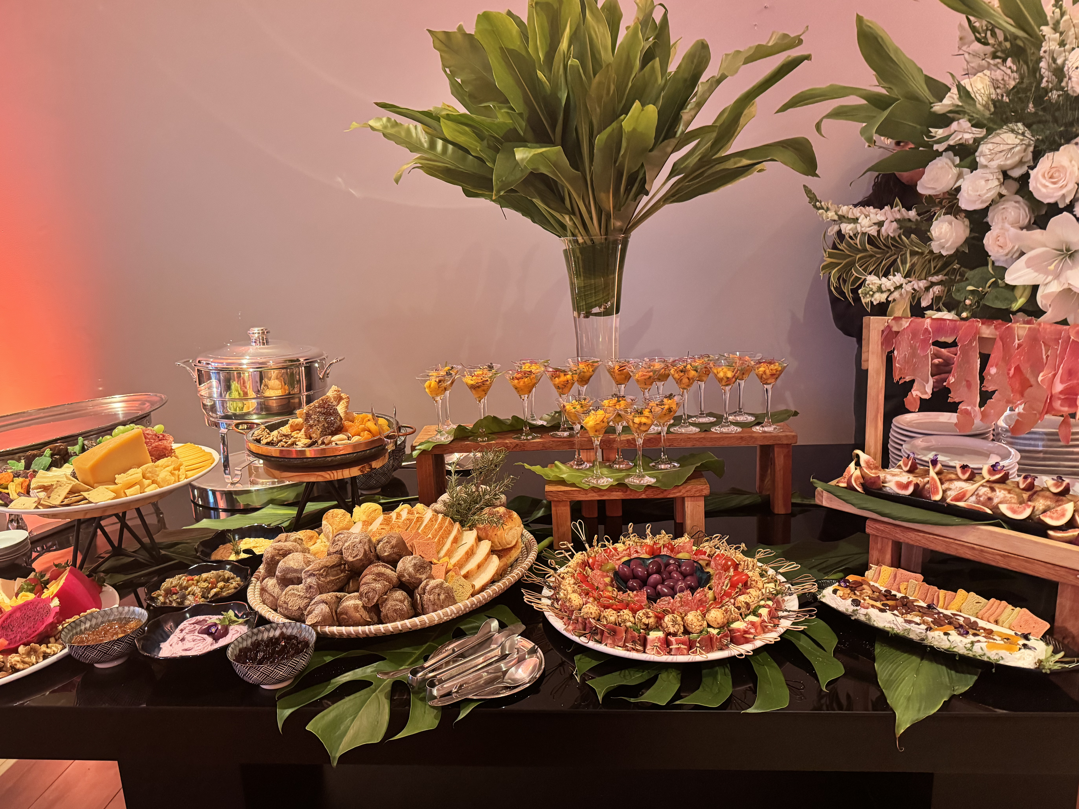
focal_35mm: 25
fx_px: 779
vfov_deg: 54.9
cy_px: 405
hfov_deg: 69.4
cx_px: 524
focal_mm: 6.76
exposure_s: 1/60
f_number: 1.78
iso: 800
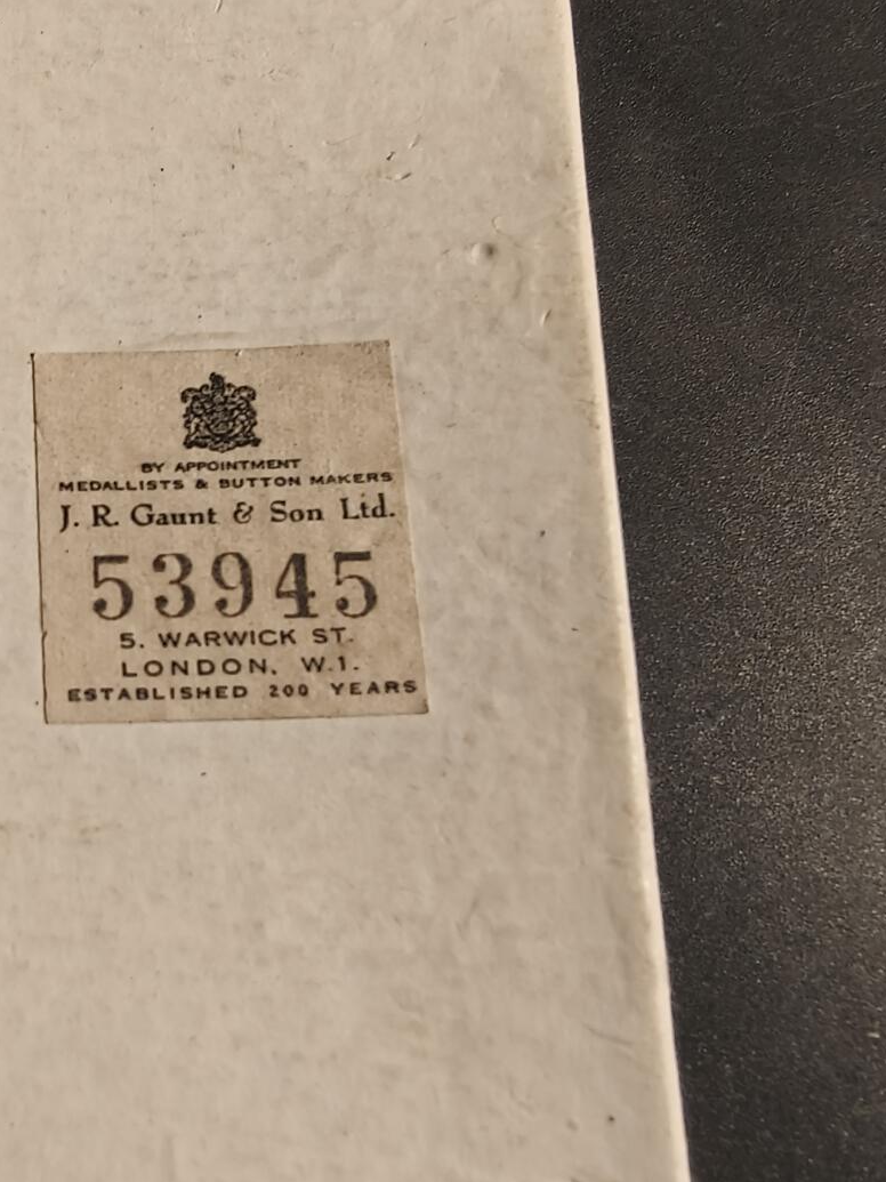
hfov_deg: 35.3
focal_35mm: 40
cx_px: 236
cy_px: 825
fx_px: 1365
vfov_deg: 45.8
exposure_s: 1/100
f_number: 2
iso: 200
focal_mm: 2.32
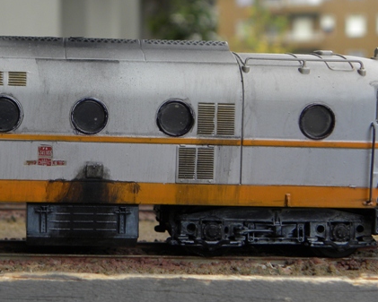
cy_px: 116
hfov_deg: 23.2
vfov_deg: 18.9
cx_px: 66
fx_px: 906
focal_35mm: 81
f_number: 3.2
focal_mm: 8.2
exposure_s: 1/80.7
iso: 64
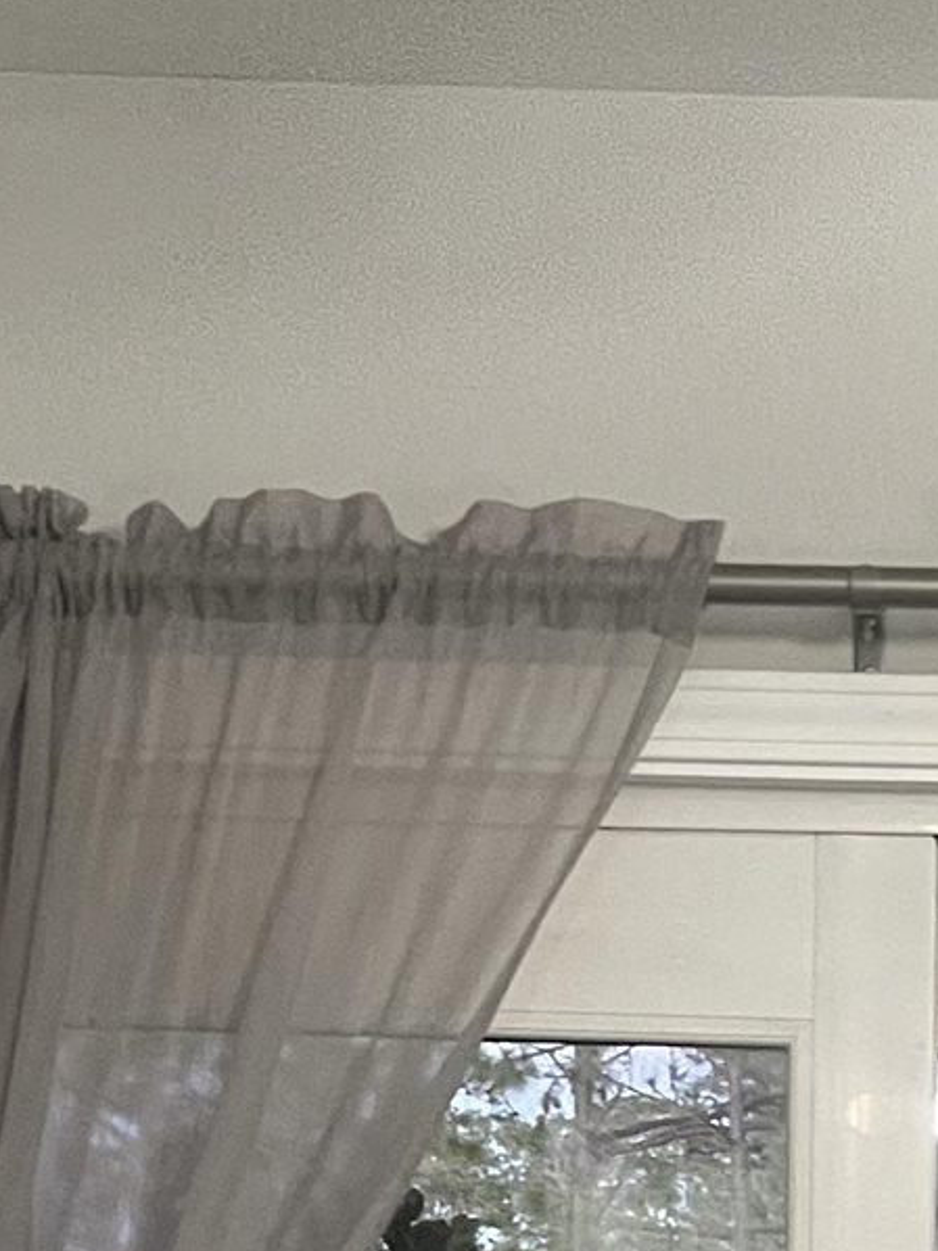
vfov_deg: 17.8
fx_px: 3614
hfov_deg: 14.5
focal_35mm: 100
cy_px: 1809
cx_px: 982
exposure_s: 1/60
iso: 400
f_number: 1.5
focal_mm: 5.7
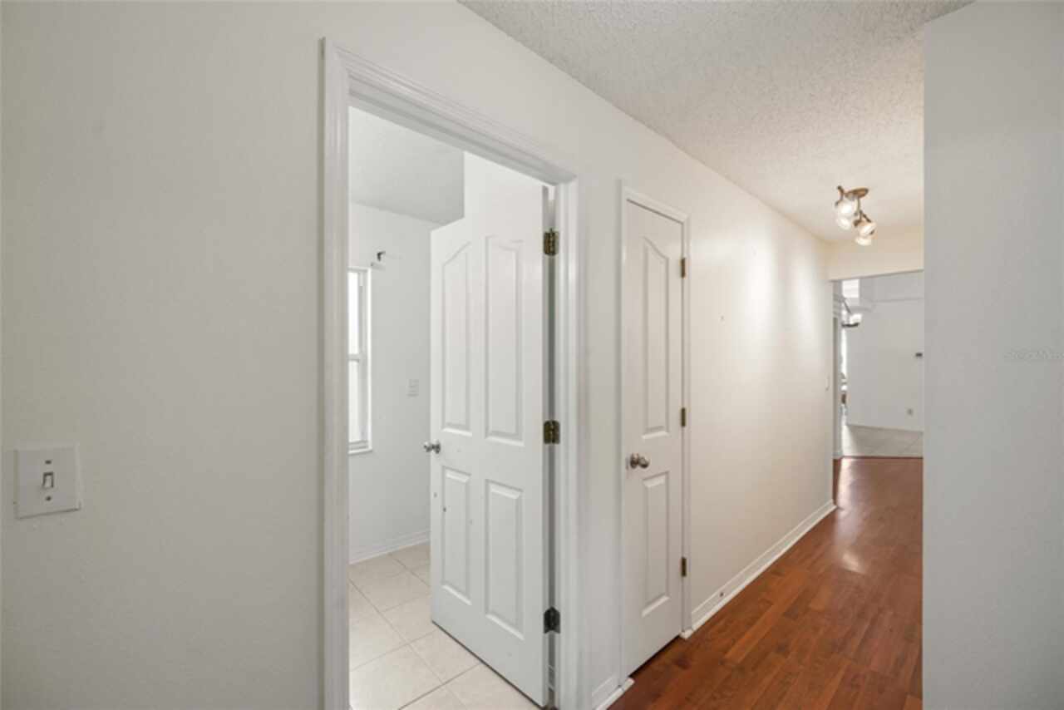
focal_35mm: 14
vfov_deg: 81.2
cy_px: 355
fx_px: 414
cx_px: 532
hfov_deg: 104.2
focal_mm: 14
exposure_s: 1/40
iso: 250
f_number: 6.3
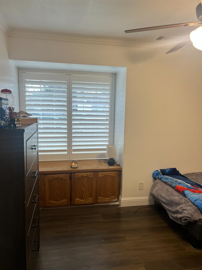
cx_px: 101
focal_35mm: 26
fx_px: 202
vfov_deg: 67.3
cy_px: 135
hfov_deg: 53.1
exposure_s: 1/120
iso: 100
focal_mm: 5.7
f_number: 1.5
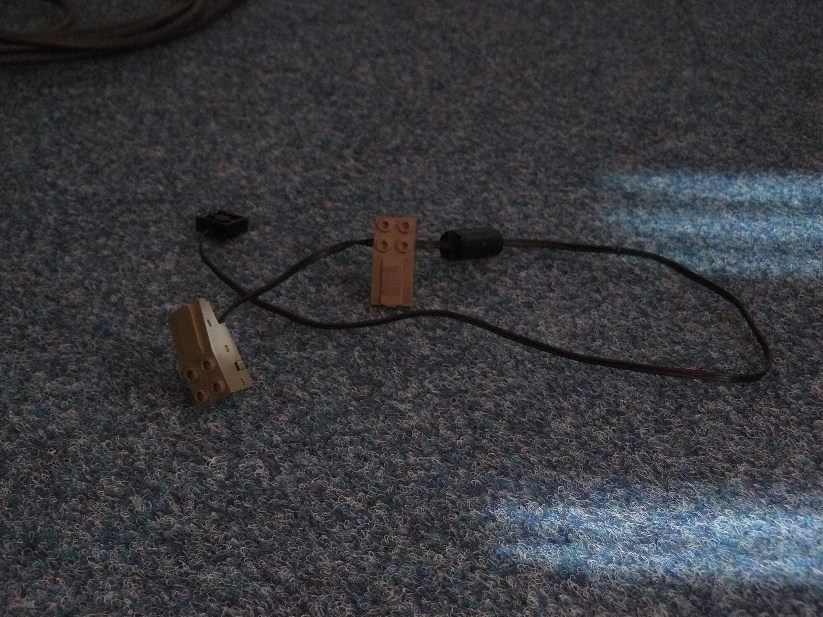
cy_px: 308
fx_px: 1427
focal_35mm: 60
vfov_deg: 24.4
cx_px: 412
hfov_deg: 32.2
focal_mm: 10.1
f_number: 3.2
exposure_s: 1/30
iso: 400
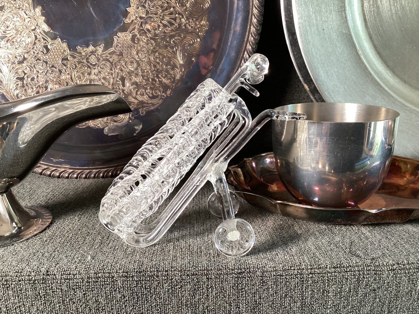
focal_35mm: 31
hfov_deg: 58.3
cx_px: 210
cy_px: 157
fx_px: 375
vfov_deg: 45.4
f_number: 2.4
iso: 80
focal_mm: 3.3
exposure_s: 1/50
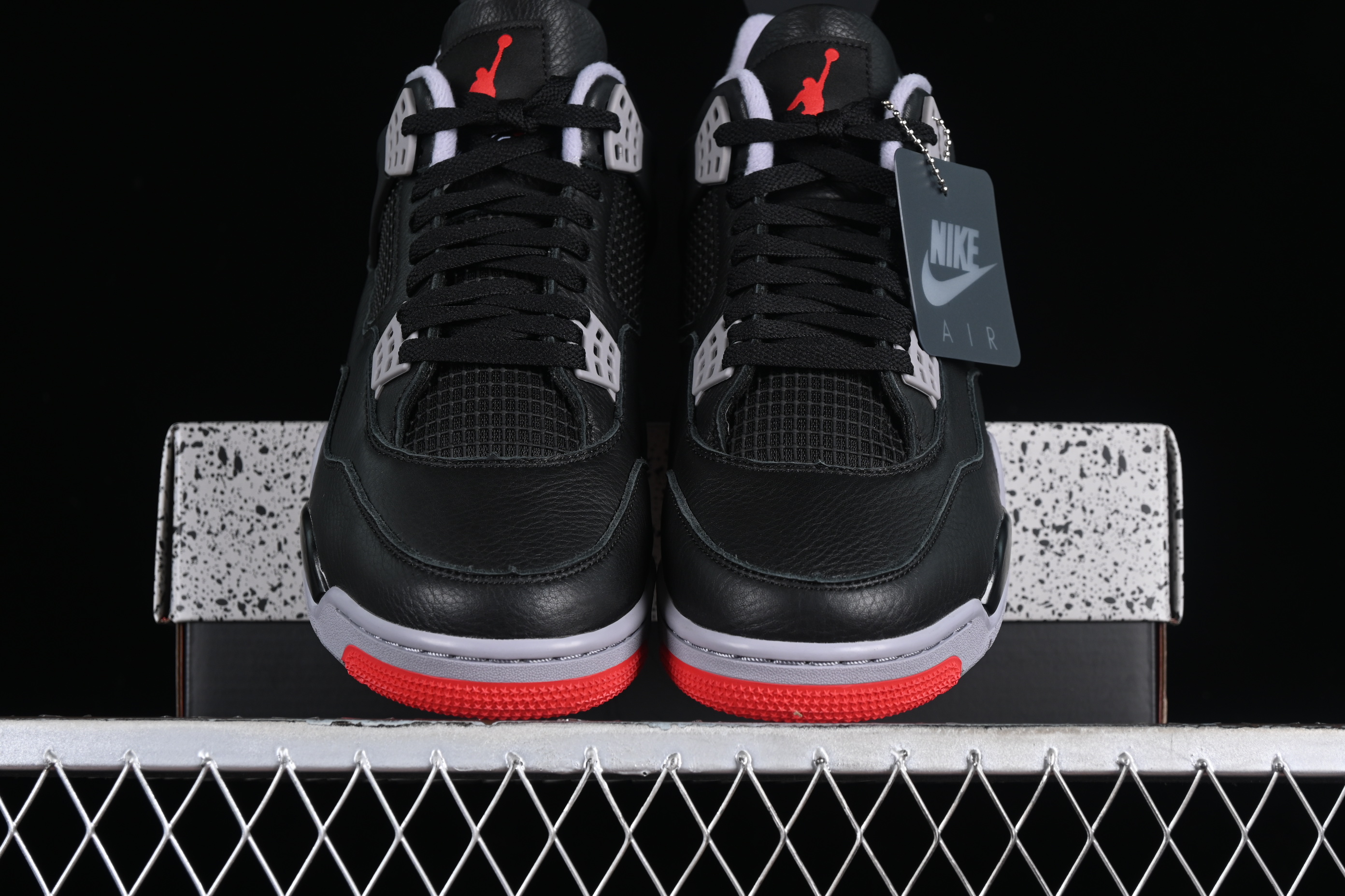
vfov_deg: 18.2
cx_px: 672
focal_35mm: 75
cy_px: 448
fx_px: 2802
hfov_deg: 27.0
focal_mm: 50
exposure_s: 1/60
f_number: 6.3
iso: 160
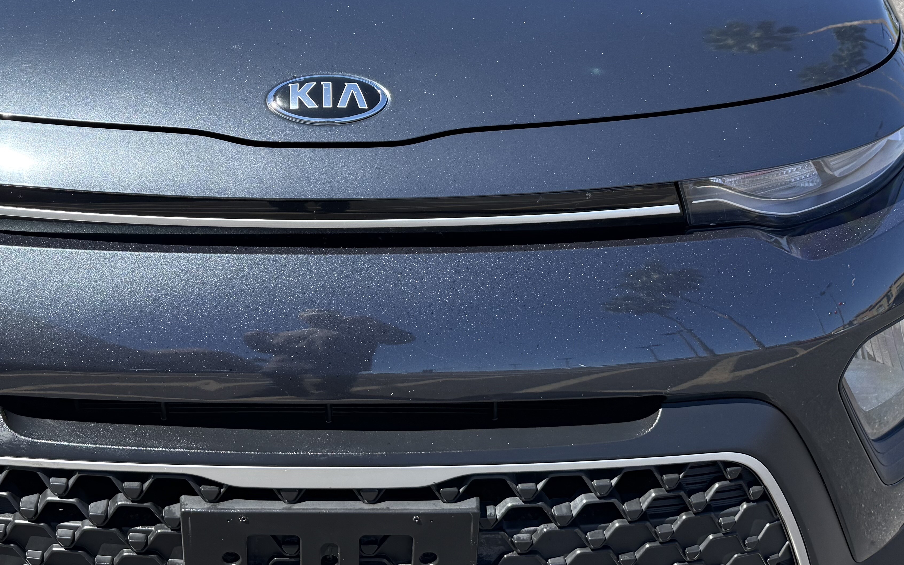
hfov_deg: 45.6
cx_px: 310
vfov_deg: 29.2
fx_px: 1059
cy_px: 109
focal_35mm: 43
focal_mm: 6.76
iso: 100
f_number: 1.78
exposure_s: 1/2299
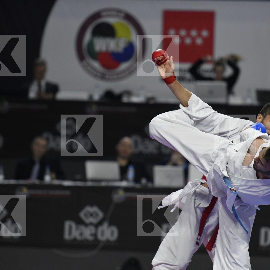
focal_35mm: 358
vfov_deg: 4.9
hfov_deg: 4.9
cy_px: 135
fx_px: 3159
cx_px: 158
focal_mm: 280
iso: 2000
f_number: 4
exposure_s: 1/1000
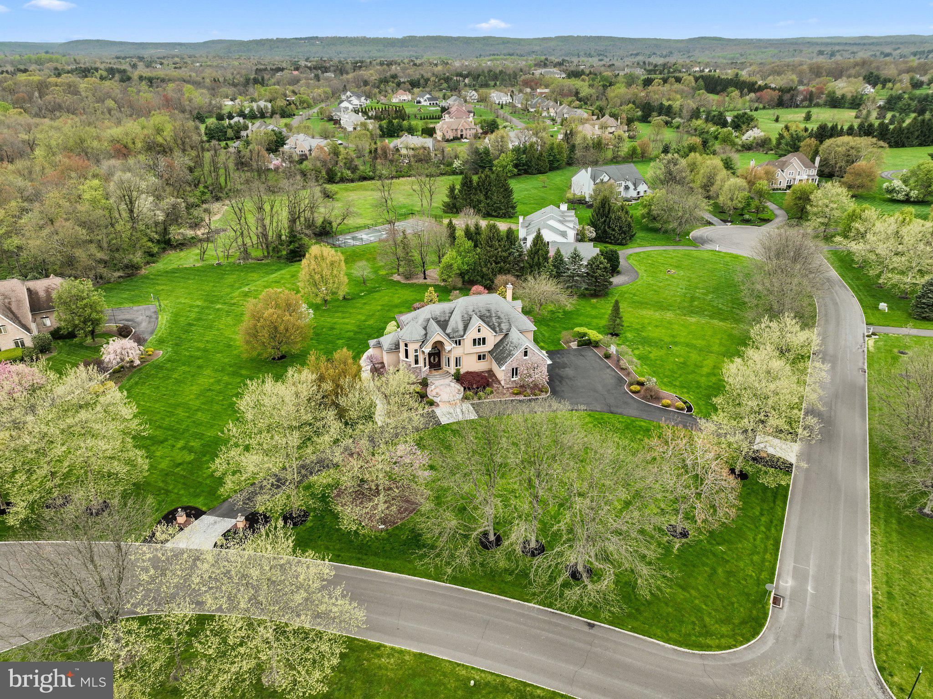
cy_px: 350
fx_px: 647
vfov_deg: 56.8
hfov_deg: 71.6
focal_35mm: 24
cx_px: 466
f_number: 2.8
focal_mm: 12.29
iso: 150
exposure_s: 1/500
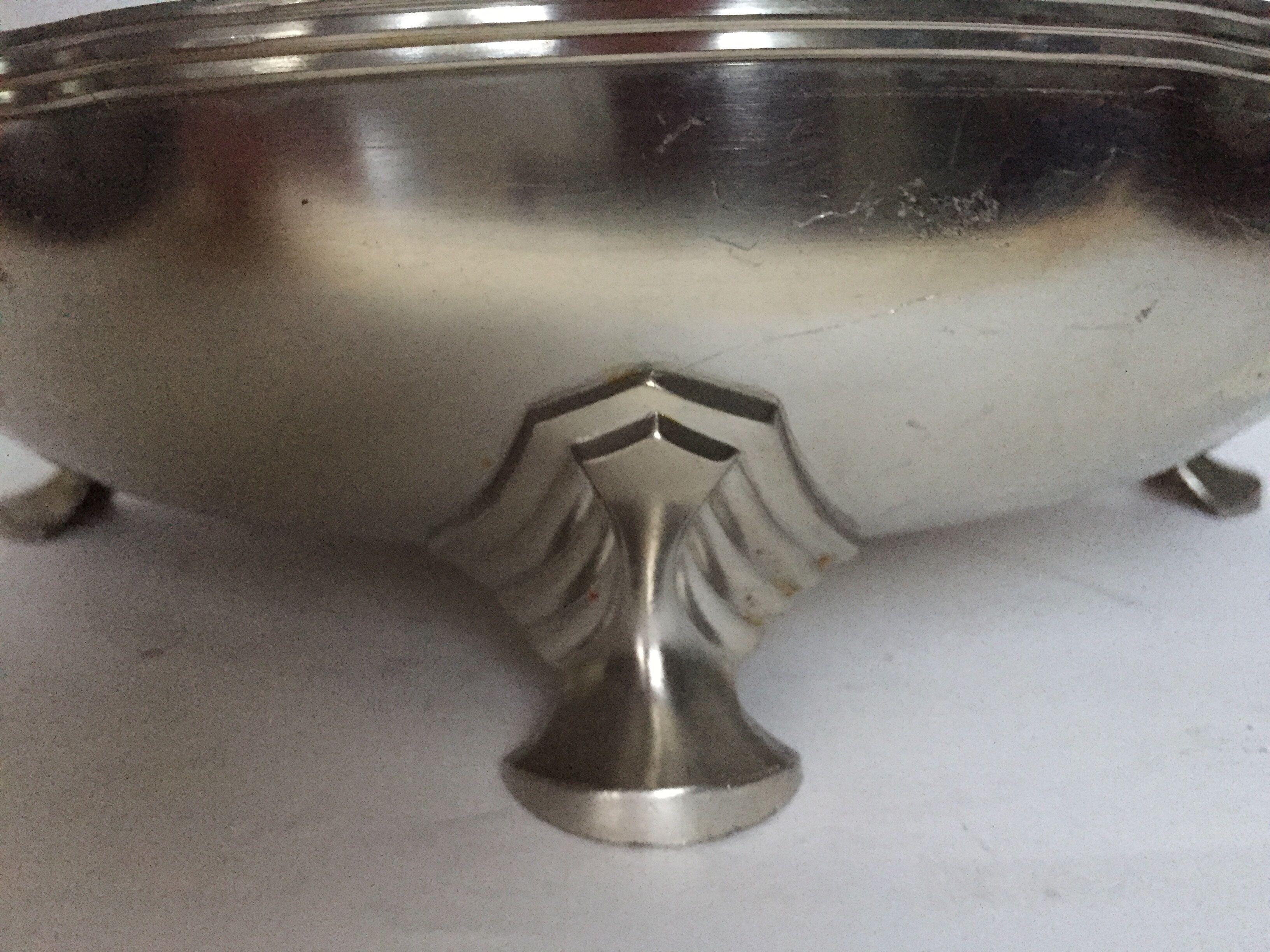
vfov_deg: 48.2
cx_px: 635
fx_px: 1064
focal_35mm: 29
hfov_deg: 61.7
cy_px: 476
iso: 400
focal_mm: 4.15
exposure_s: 1/15
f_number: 2.2
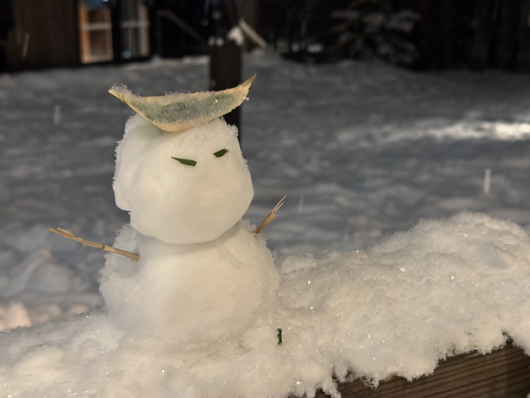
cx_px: 265
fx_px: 735
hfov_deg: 39.7
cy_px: 199
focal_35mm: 48
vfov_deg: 30.3
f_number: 1.78
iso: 500
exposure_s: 1/25
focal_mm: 6.76
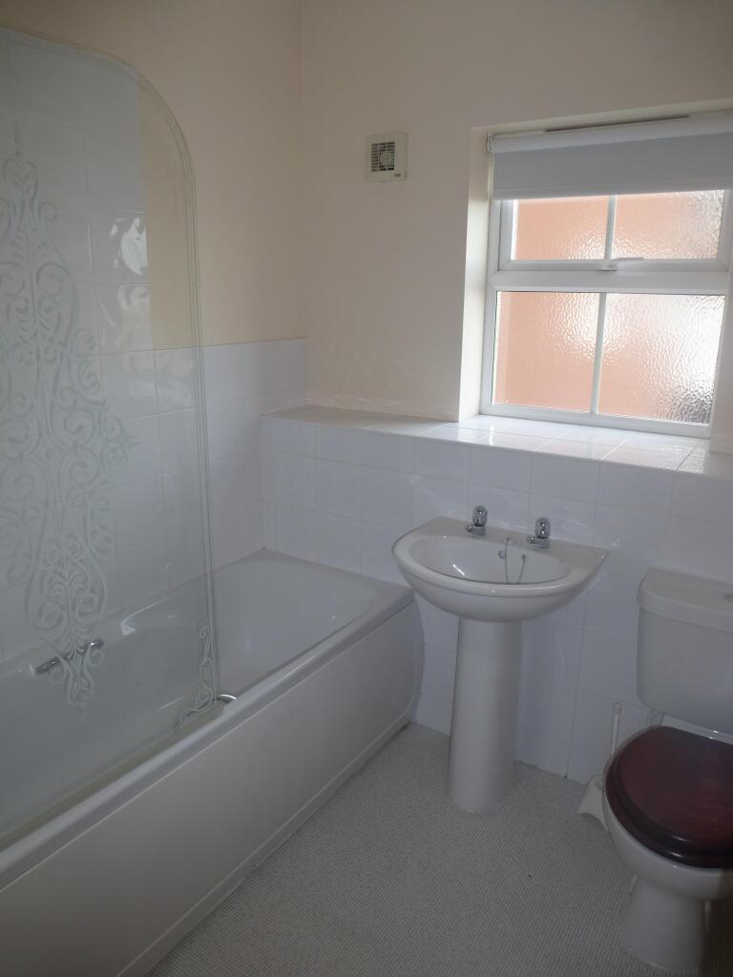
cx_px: 366
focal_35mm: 24
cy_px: 488
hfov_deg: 56.8
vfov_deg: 71.6
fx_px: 678
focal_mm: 4.3
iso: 100
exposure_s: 1/60
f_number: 3.3
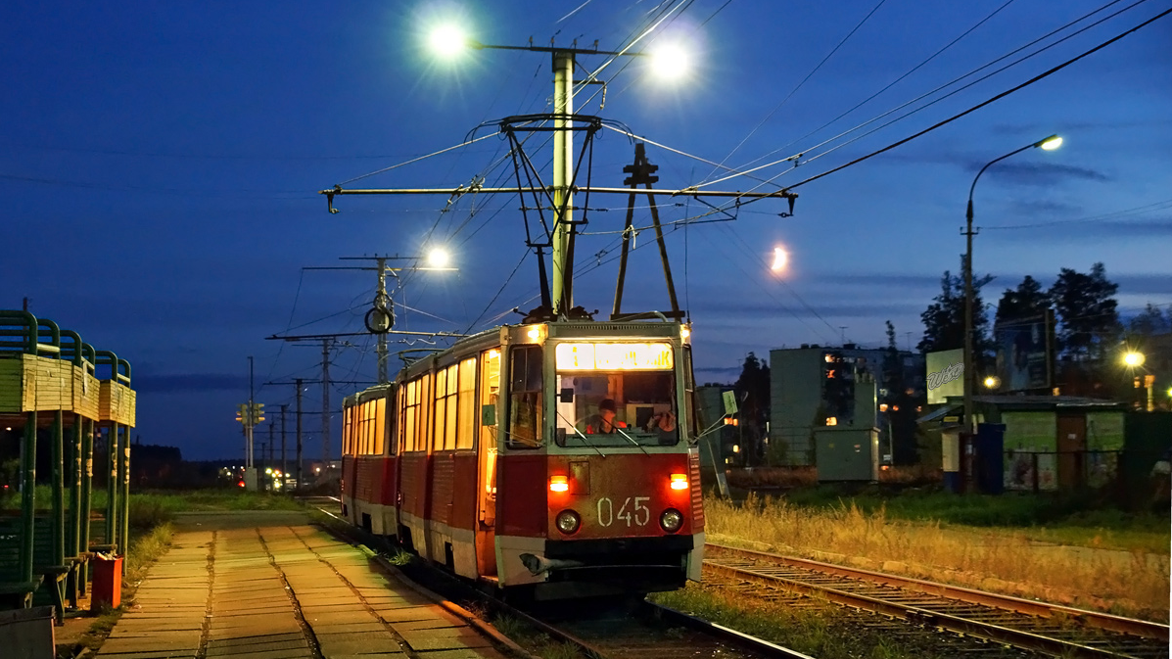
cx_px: 586
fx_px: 1958
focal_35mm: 63
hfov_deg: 33.3
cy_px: 333
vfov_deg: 19.1
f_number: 4.5
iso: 800
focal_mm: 40
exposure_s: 1/5
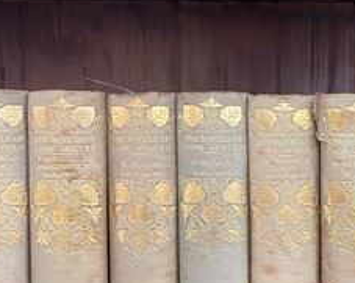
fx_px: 588
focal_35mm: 56
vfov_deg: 27.0
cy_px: 173
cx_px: 319
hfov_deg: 32.0
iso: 250
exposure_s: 1/50
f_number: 1.6
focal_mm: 4.2
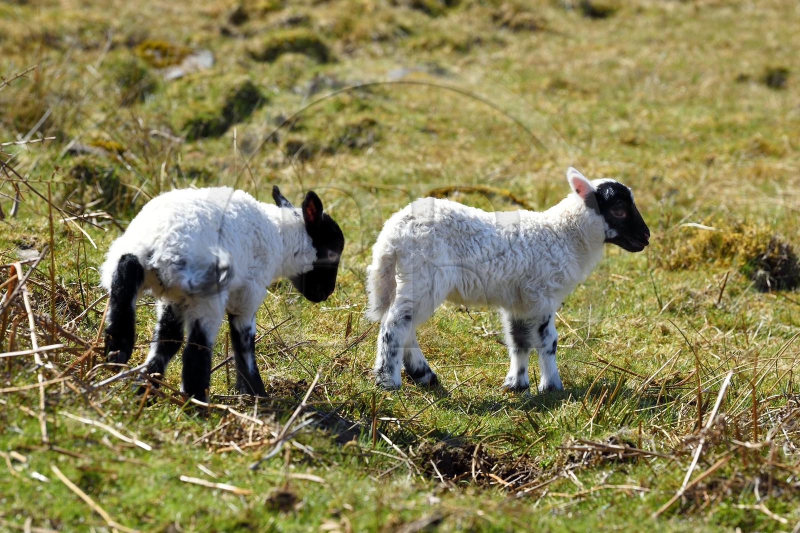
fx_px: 4443
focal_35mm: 200
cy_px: 266
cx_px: 400
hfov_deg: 10.3
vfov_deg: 6.9
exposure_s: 1/400
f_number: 8
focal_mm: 200
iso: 200
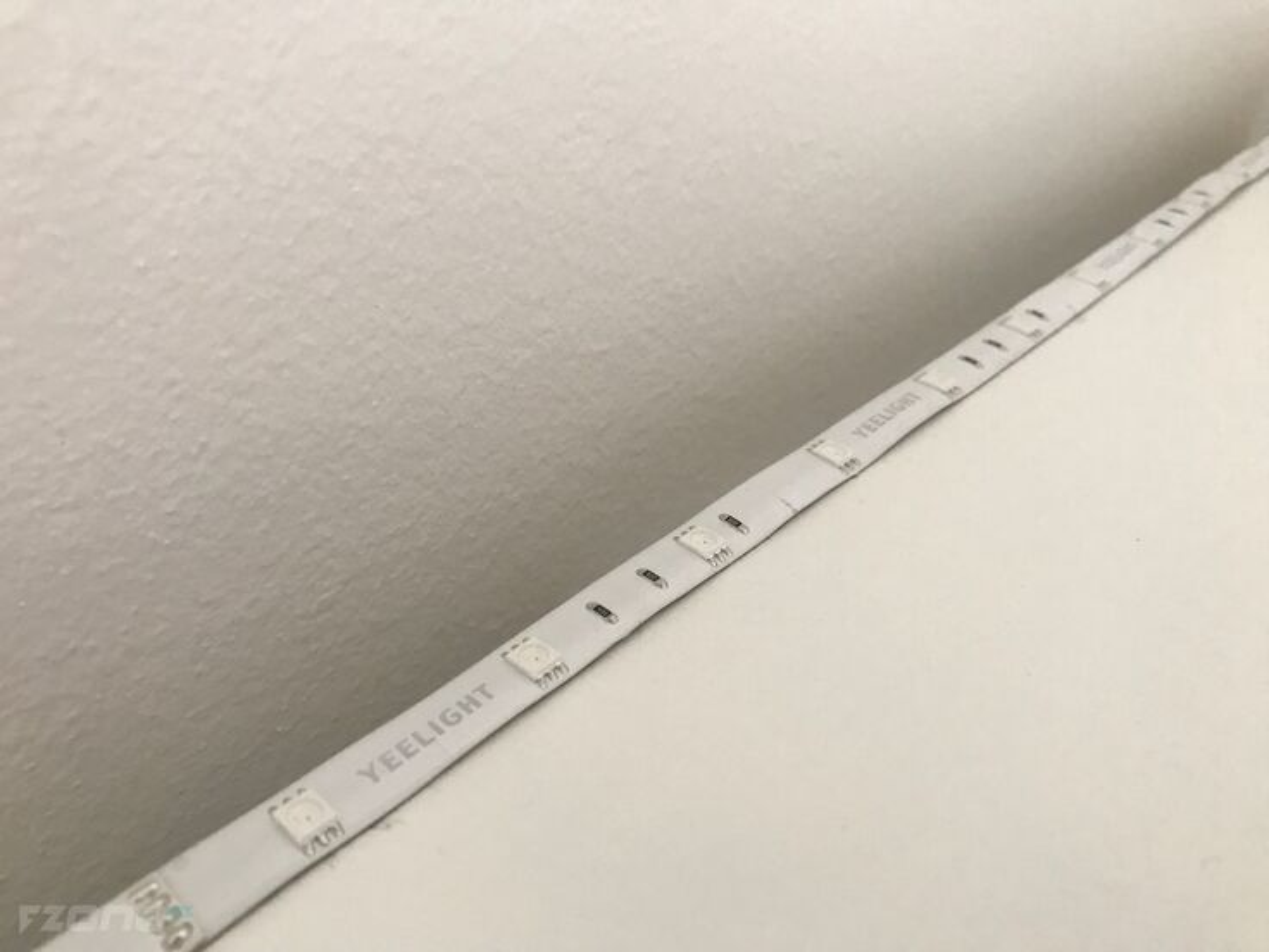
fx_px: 1026
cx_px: 634
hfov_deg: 63.4
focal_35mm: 28
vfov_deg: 49.7
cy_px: 476
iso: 32
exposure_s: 1/25
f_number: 1.8
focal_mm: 3.99
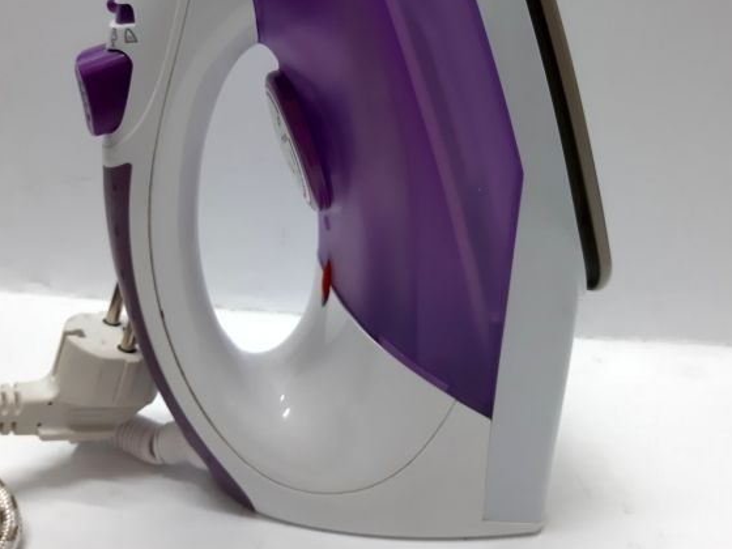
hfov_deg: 50.1
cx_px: 374
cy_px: 123
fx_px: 782
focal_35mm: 37
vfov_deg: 37.5
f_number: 1.7
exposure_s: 1/50
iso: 125
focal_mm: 3.93
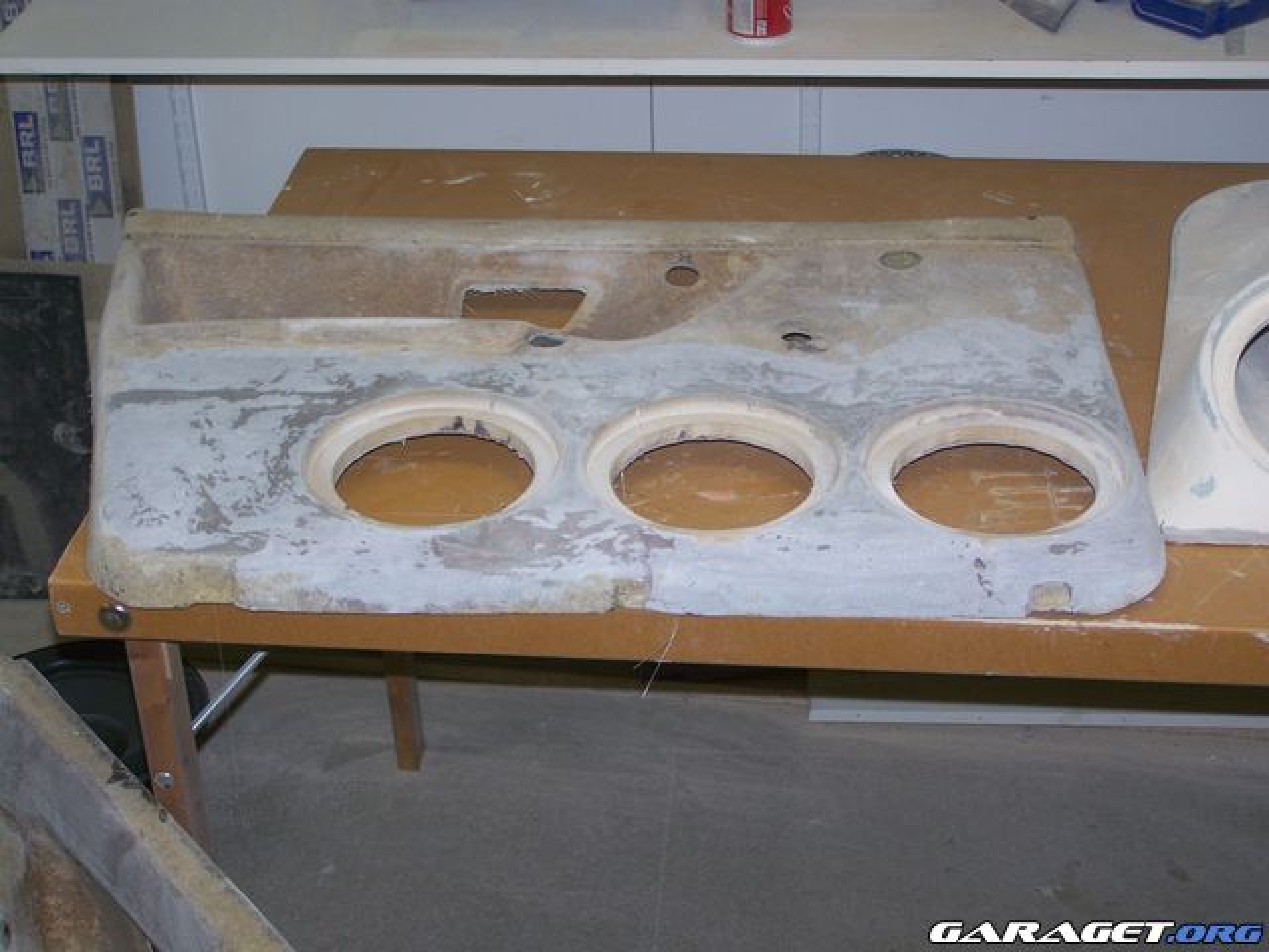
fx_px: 2163
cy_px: 476
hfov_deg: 32.7
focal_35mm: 59
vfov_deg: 24.8
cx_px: 634
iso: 80
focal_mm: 9.8
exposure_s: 1/80
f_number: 3.1
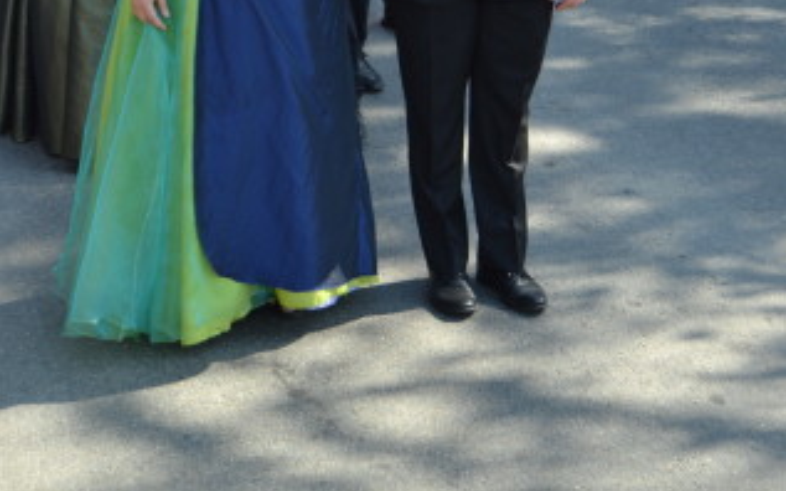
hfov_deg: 18.8
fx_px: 2377
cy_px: -45
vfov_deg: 11.6
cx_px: 394
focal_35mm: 111
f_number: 5.6
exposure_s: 1/125
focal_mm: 48
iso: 125
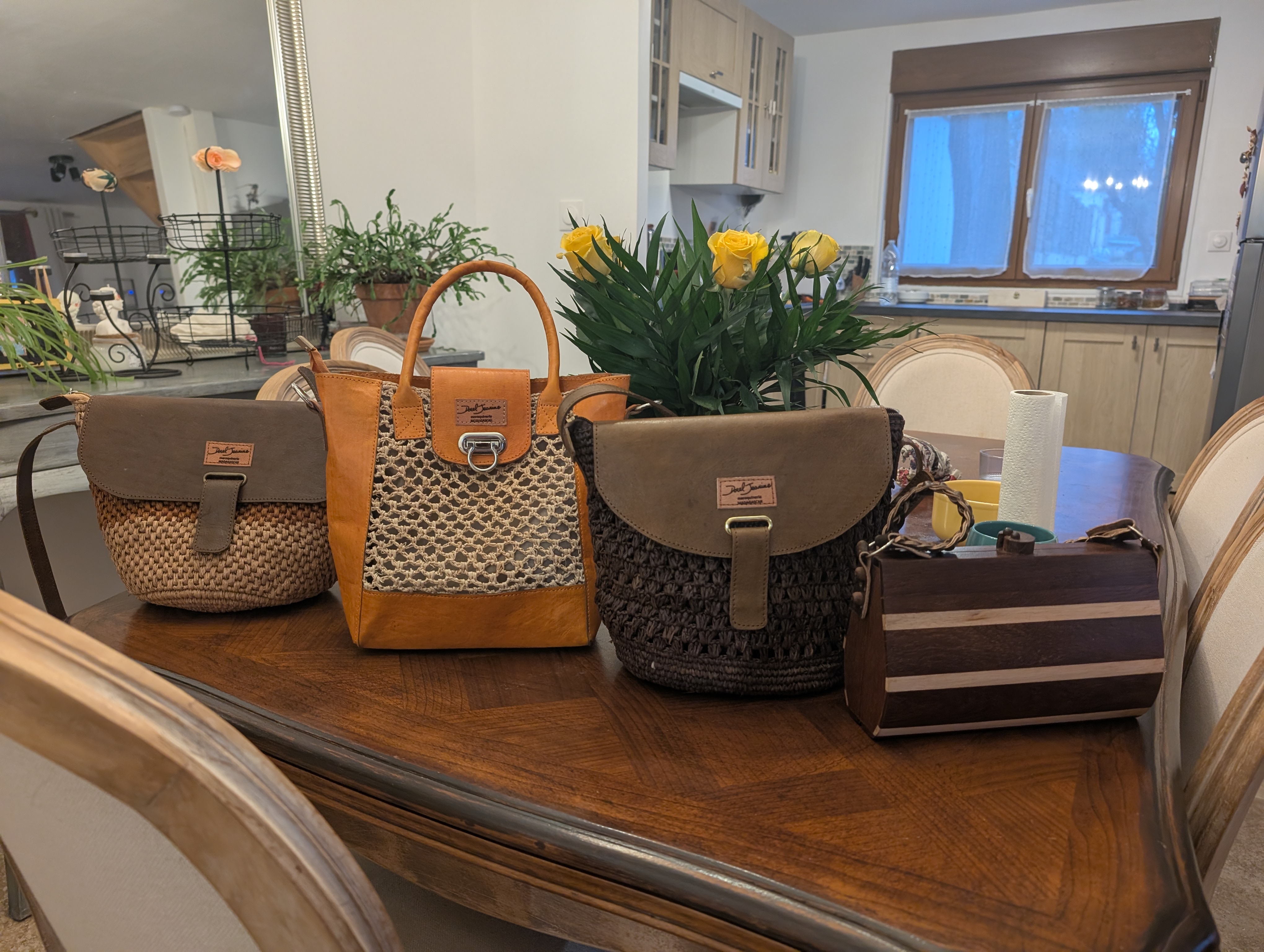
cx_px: 632
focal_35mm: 24
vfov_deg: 56.9
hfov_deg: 71.5
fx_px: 878
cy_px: 476
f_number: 1.68
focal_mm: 6.9
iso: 429
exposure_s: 1/103
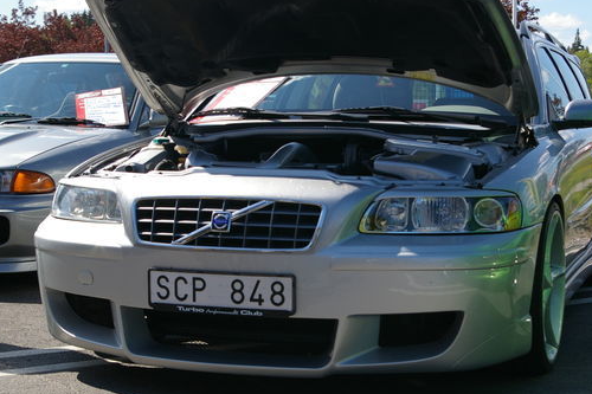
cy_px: 198
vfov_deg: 18.7
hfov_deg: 27.7
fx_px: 1200
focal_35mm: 73
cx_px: 341
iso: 200
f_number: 9
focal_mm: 38
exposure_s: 1/250
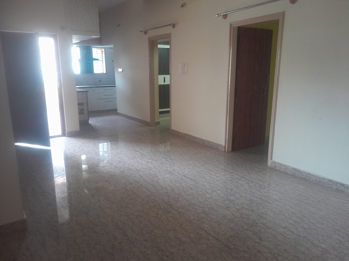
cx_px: 174
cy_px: 130
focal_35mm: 27
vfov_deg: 51.4
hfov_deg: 65.3
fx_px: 272
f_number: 1.8
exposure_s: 1/33
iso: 400
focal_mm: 4
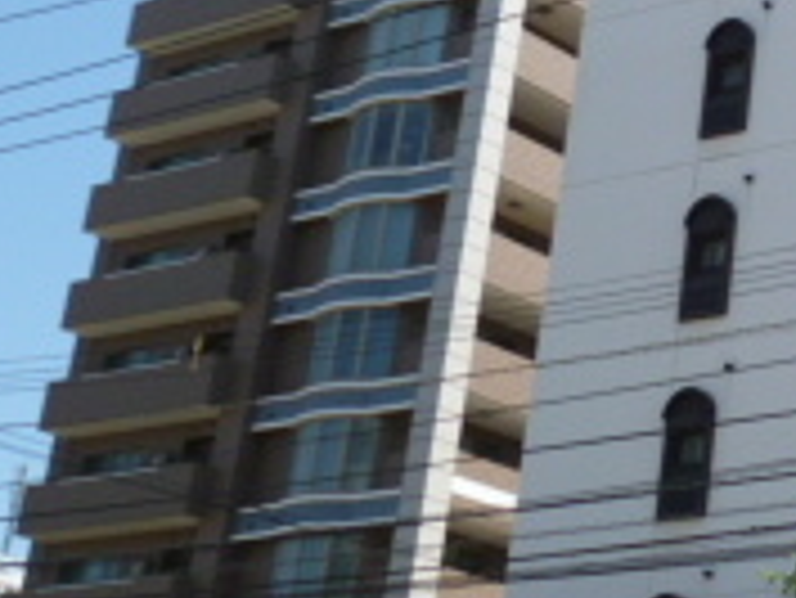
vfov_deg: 13.9
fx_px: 2416
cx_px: 1151
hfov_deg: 17.1
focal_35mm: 105
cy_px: -13
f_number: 4
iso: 80
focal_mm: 5.1
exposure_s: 1/500
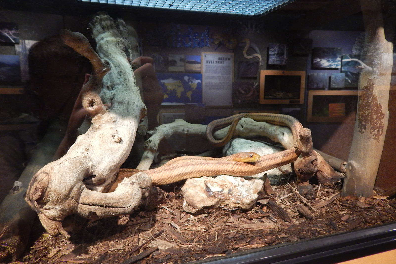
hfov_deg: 73.7
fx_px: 264
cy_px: 117
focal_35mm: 24
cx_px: 198
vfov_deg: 53.0
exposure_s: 1/30
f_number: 3
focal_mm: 4
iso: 400
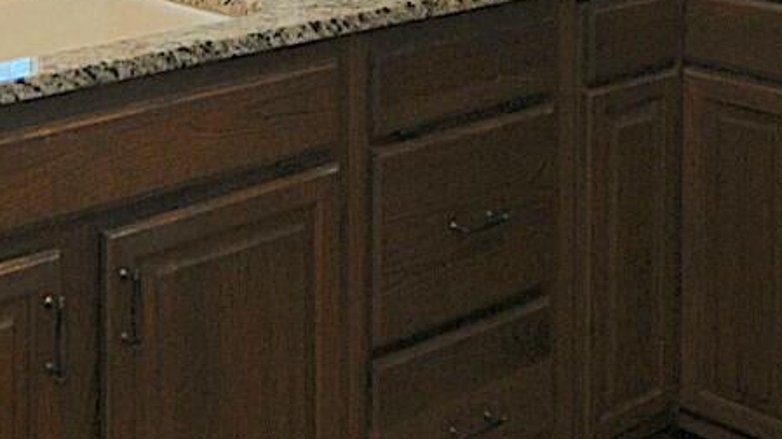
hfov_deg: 28.1
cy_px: -319
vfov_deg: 14.4
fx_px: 1554
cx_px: 275
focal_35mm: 75
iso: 400
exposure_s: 1/500
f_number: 3.5
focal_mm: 10
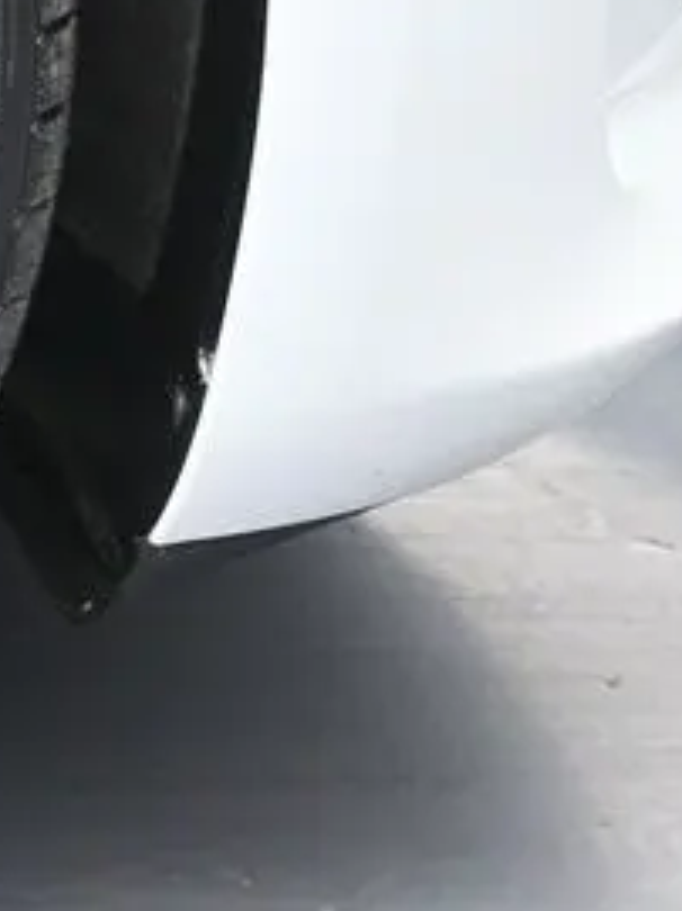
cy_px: 12
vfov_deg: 14.2
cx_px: -1023
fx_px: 3600
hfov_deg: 9.5
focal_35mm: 137
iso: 1250
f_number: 4.2
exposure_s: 1/125
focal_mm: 25
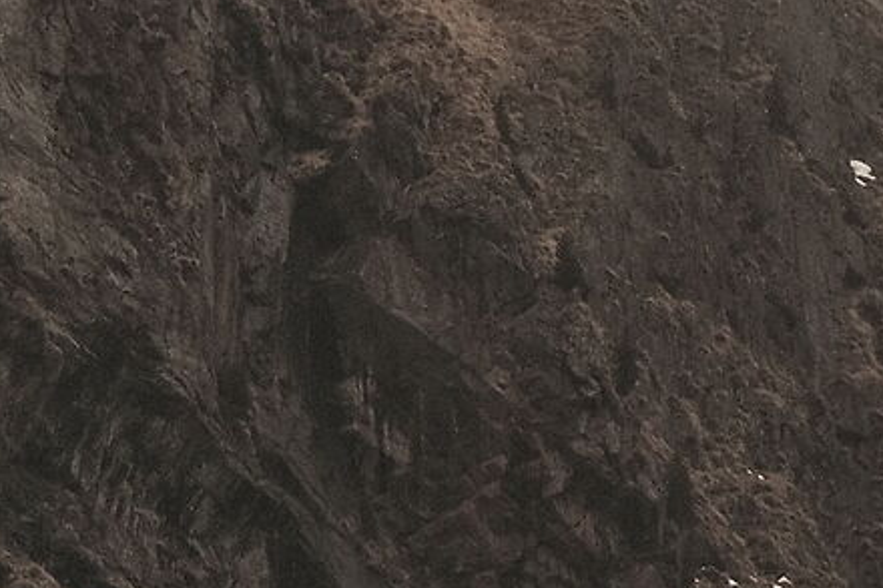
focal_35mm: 1610
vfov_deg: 0.9
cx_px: 1214
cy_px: -787
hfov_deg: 1.3
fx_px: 39473
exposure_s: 1/500
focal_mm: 196.6
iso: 640
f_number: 5.6
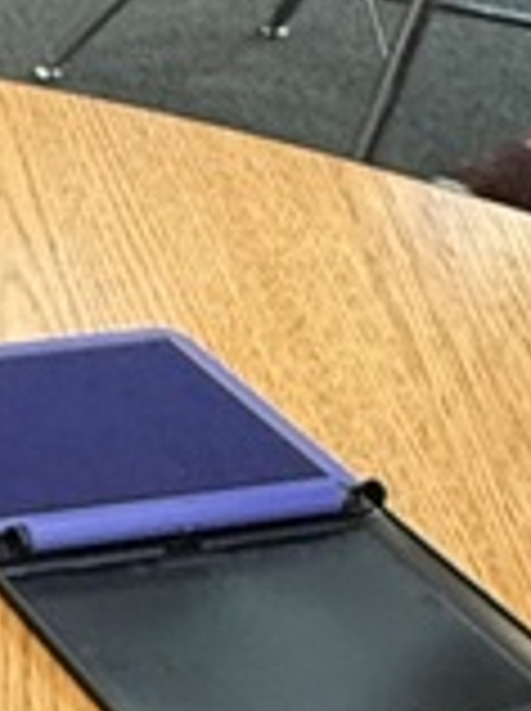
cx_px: -837
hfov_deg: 12.1
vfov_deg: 21.3
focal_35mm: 91
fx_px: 1866
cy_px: 558
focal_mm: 2.22
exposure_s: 1/60
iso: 200
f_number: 2.2
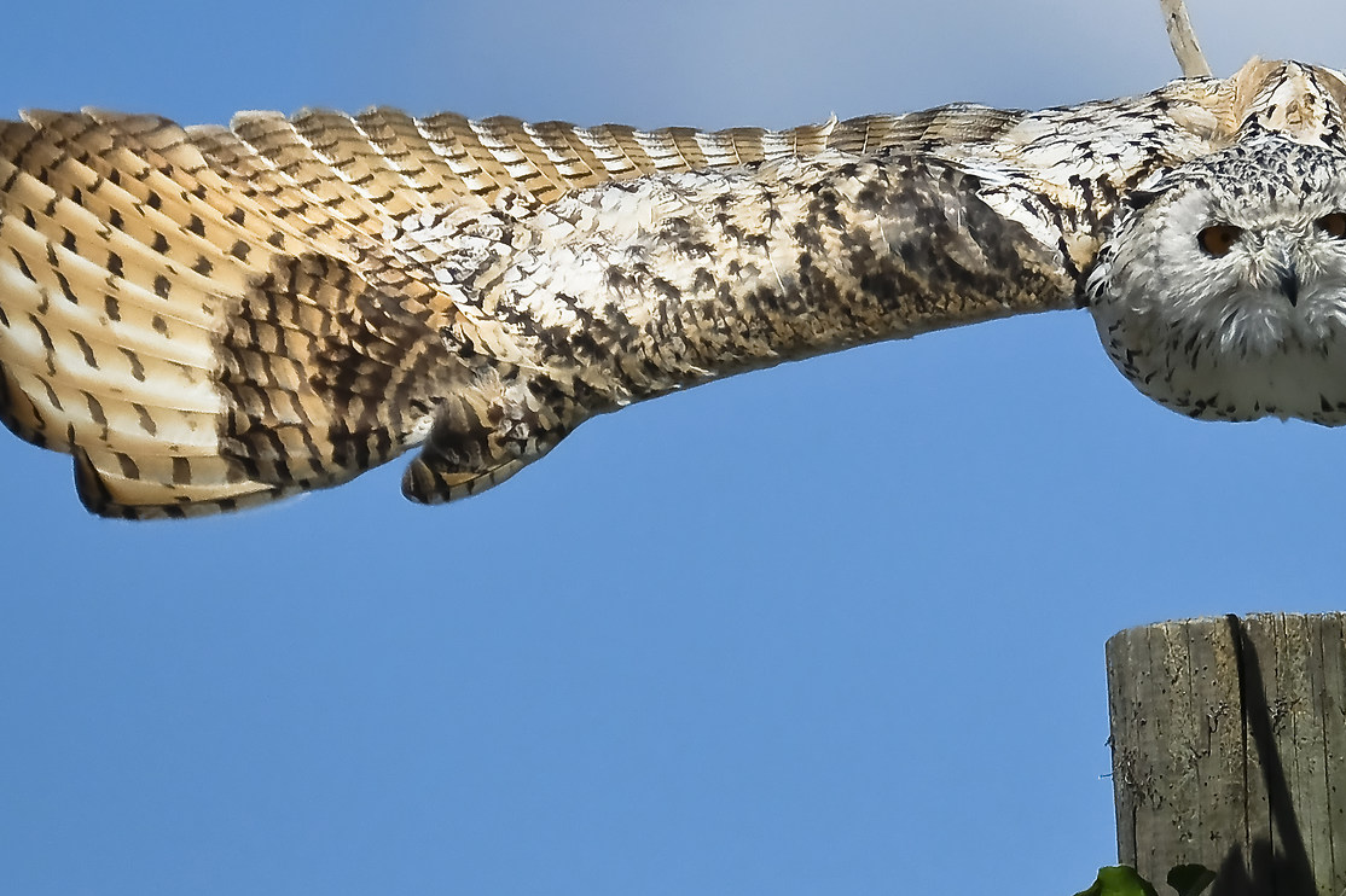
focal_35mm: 1293
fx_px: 48327
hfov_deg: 1.6
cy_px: 251
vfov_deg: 1.1
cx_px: 1257
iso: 1000
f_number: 5.6
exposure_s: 1/7000
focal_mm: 400
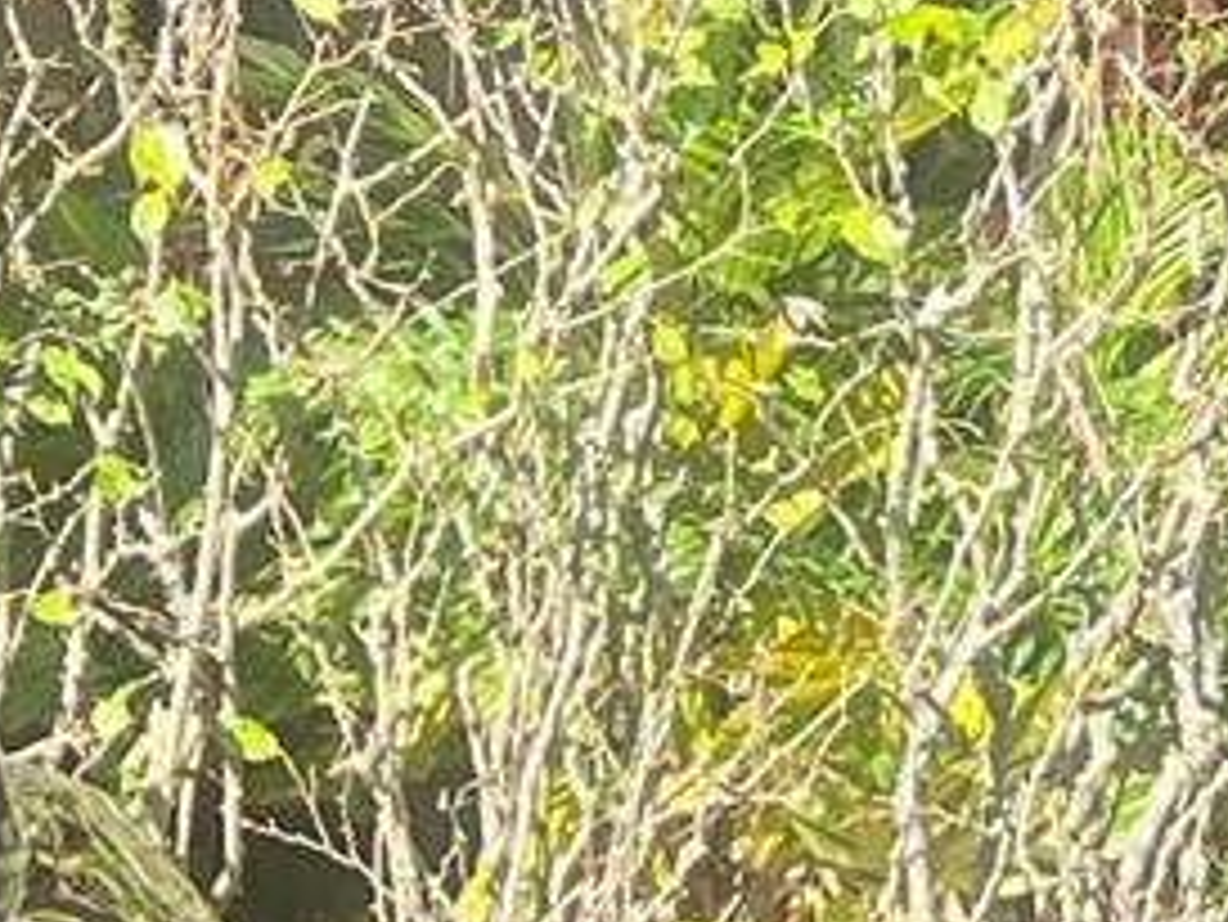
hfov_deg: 9.9
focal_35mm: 195
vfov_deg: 7.6
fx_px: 6921
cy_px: 405
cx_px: 1804
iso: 50
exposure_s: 1/733
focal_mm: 5.7
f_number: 1.5
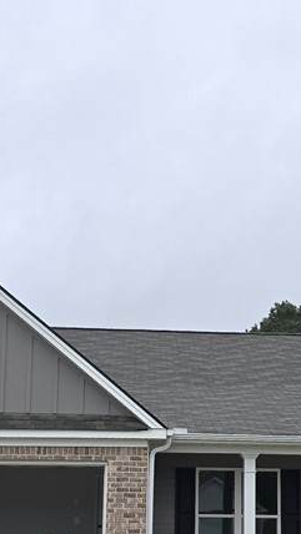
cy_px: 409
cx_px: 196
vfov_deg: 34.1
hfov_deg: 20.0
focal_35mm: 60
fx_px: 851
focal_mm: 6.3
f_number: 1.7
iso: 20
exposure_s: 1/120
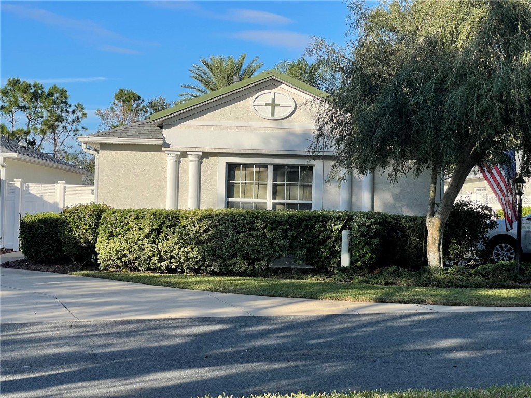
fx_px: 982
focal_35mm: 64
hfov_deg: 30.3
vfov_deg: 22.9
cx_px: 266
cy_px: 199
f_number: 2.2
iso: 20
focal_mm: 7.5
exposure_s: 1/1143
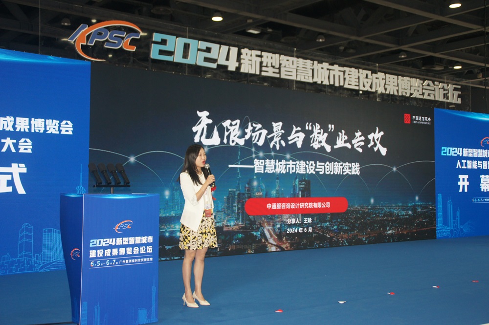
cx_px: 244
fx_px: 611
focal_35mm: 45
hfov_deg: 43.6
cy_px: 162
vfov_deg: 29.8
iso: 400
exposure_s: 1/160
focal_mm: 30
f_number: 4.5
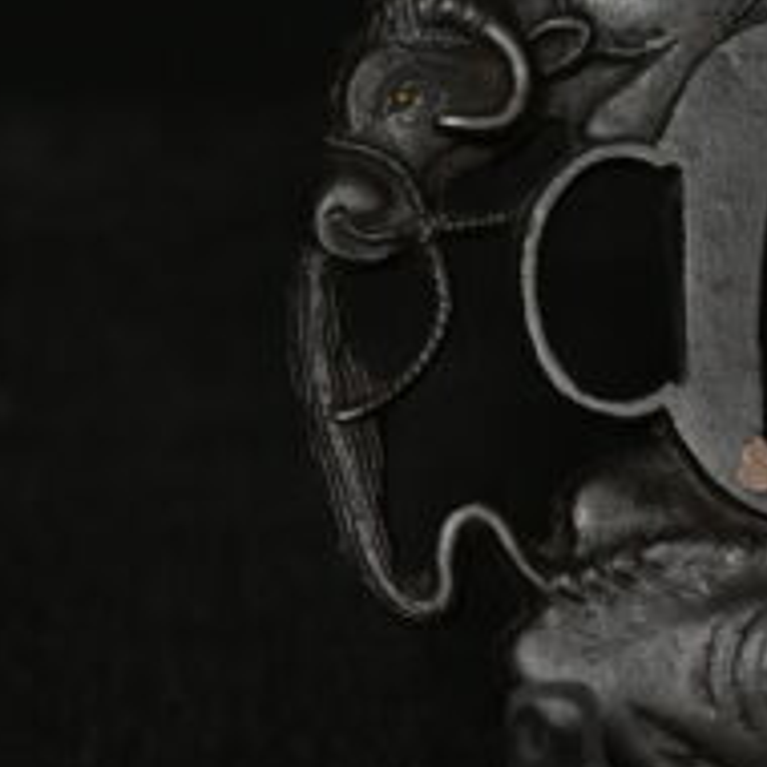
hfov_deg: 8.1
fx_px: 5415
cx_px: 799
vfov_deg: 8.1
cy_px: 279
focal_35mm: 216
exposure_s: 1/125
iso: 3200
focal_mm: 105
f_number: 9
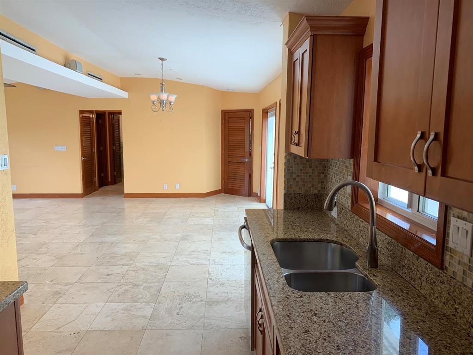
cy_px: 178
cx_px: 236
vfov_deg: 53.1
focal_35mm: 26
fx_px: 355
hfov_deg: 67.3
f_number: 1.8
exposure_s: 1/120
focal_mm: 4.25
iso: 64
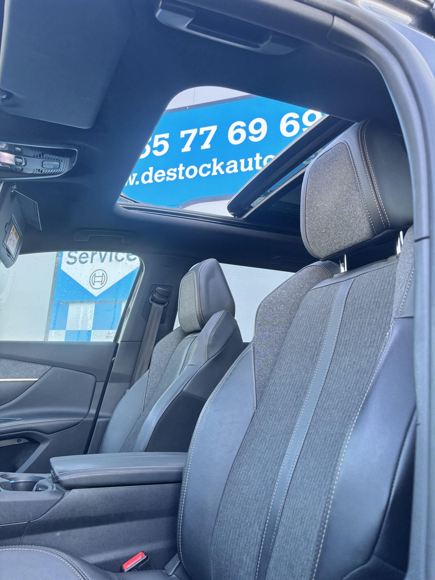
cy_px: 290
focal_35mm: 26
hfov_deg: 53.1
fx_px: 436
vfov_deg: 67.3
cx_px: 218
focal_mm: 5.96
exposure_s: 1/121
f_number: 1.6
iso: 64
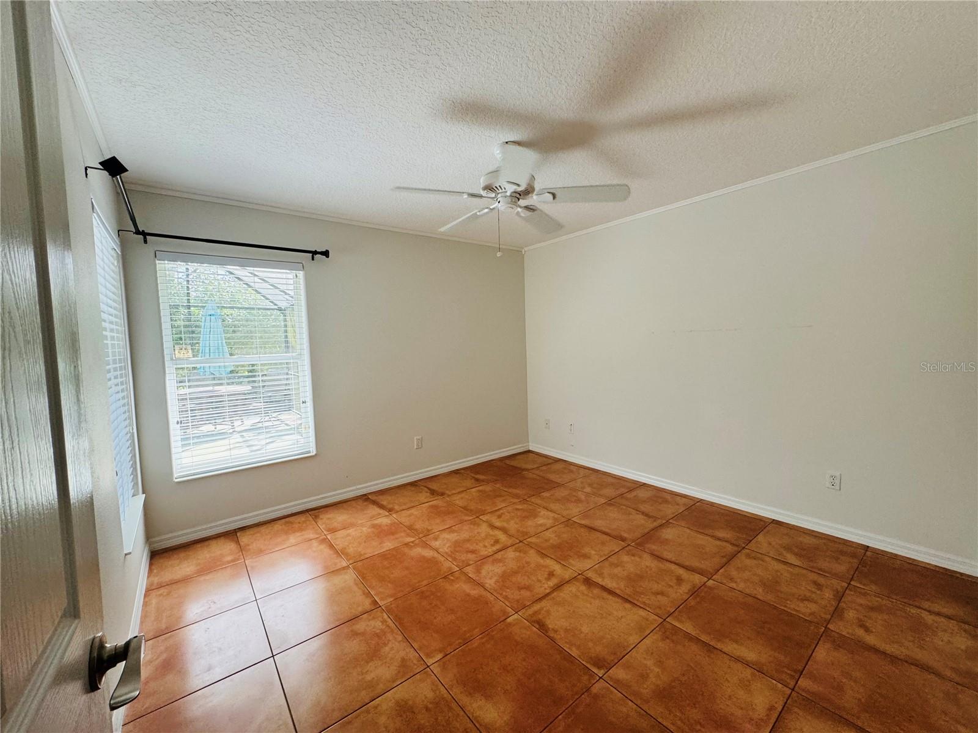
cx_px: 489
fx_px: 396
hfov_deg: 102.1
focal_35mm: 14
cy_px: 366
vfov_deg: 85.7
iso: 160
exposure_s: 1/120
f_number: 2.2
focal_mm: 2.22
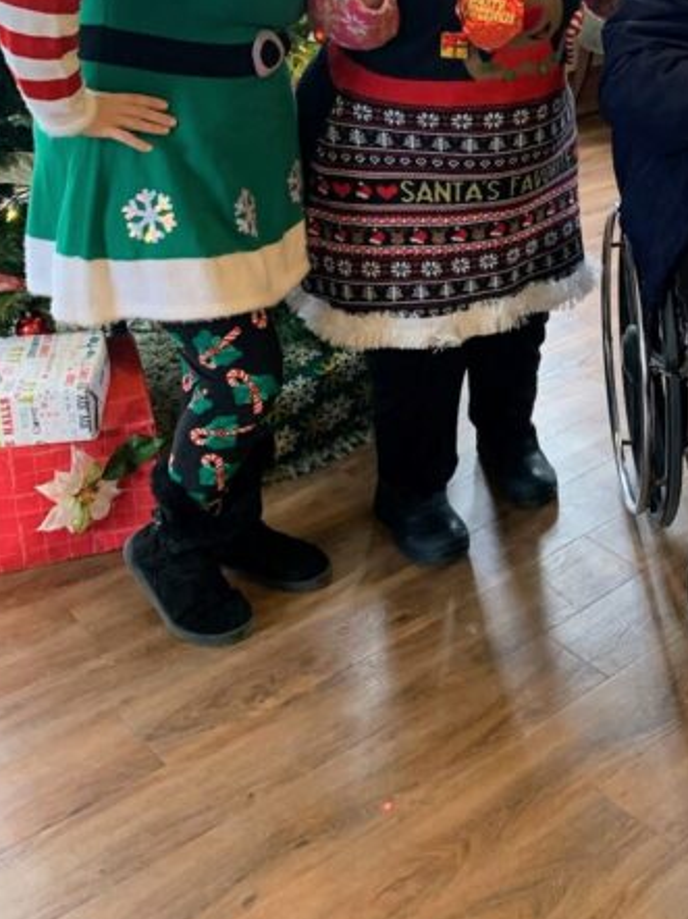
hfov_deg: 27.6
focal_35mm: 51
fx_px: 1353
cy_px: 190
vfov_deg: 36.3
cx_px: 609
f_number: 1.8
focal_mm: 4.25
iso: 250
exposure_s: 1/60
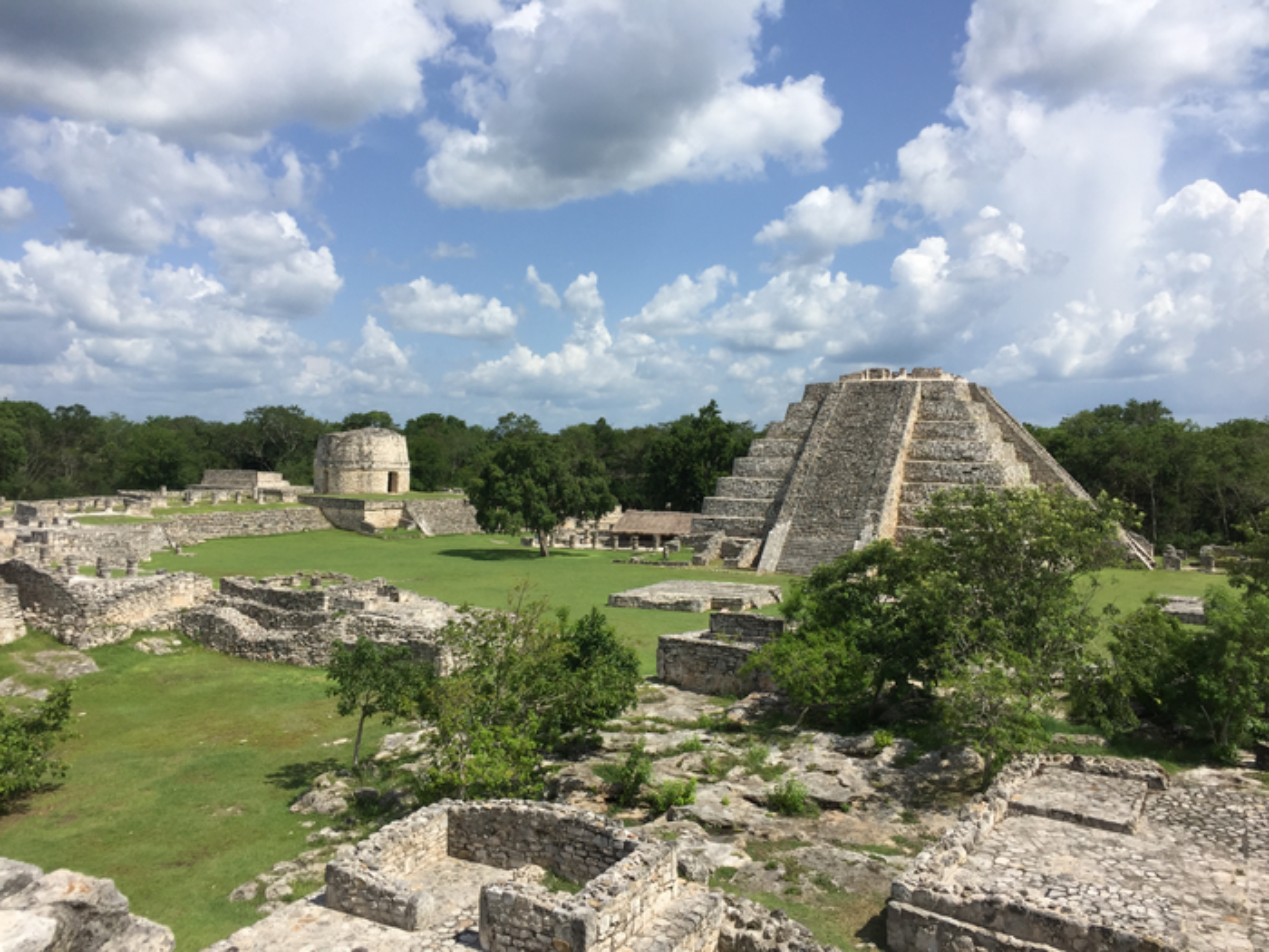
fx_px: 1063
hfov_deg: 61.7
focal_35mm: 29
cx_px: 634
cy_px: 476
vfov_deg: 48.2
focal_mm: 4.15
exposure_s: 1/2825
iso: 32
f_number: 2.2
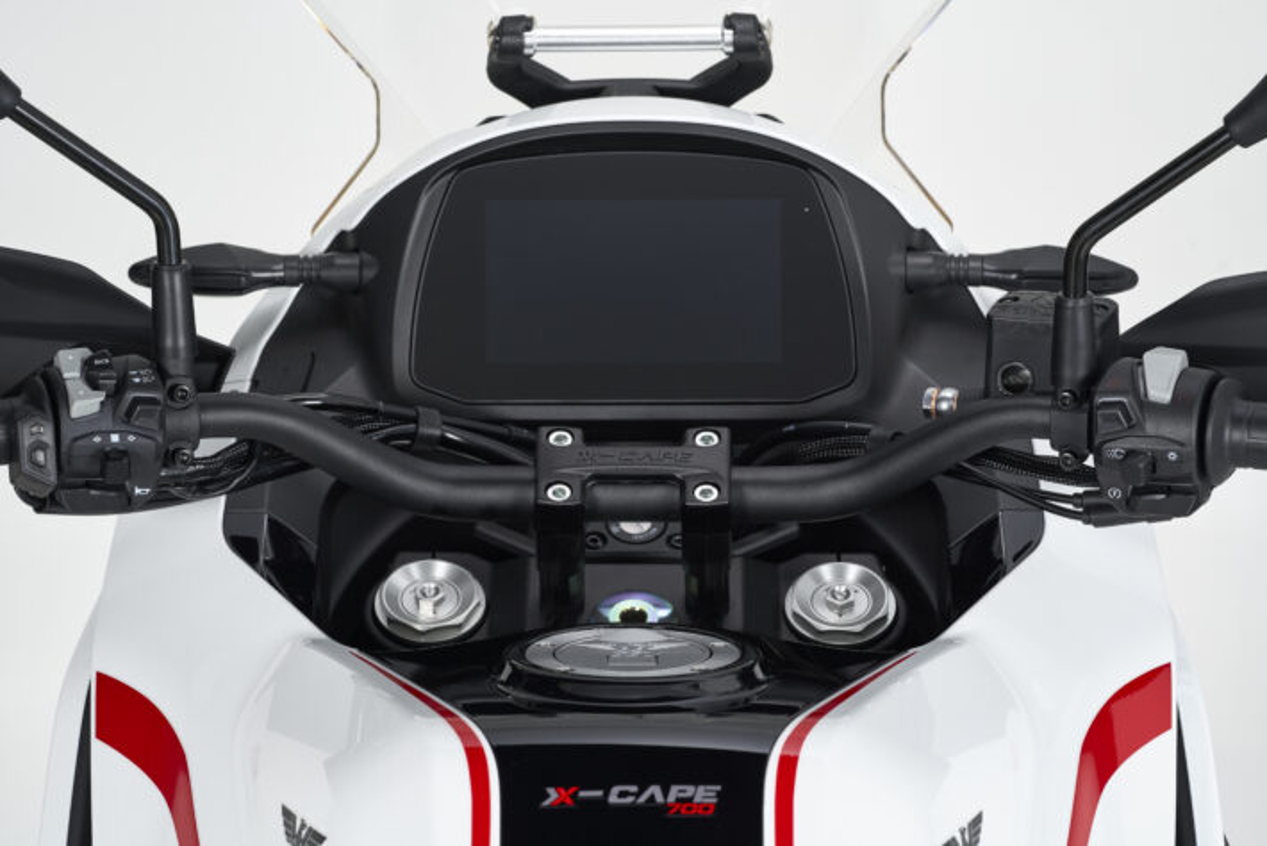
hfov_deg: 10.3
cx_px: 634
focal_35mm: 200
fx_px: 7041
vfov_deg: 6.9
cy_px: 423
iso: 200
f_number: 10
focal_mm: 200
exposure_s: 1/8
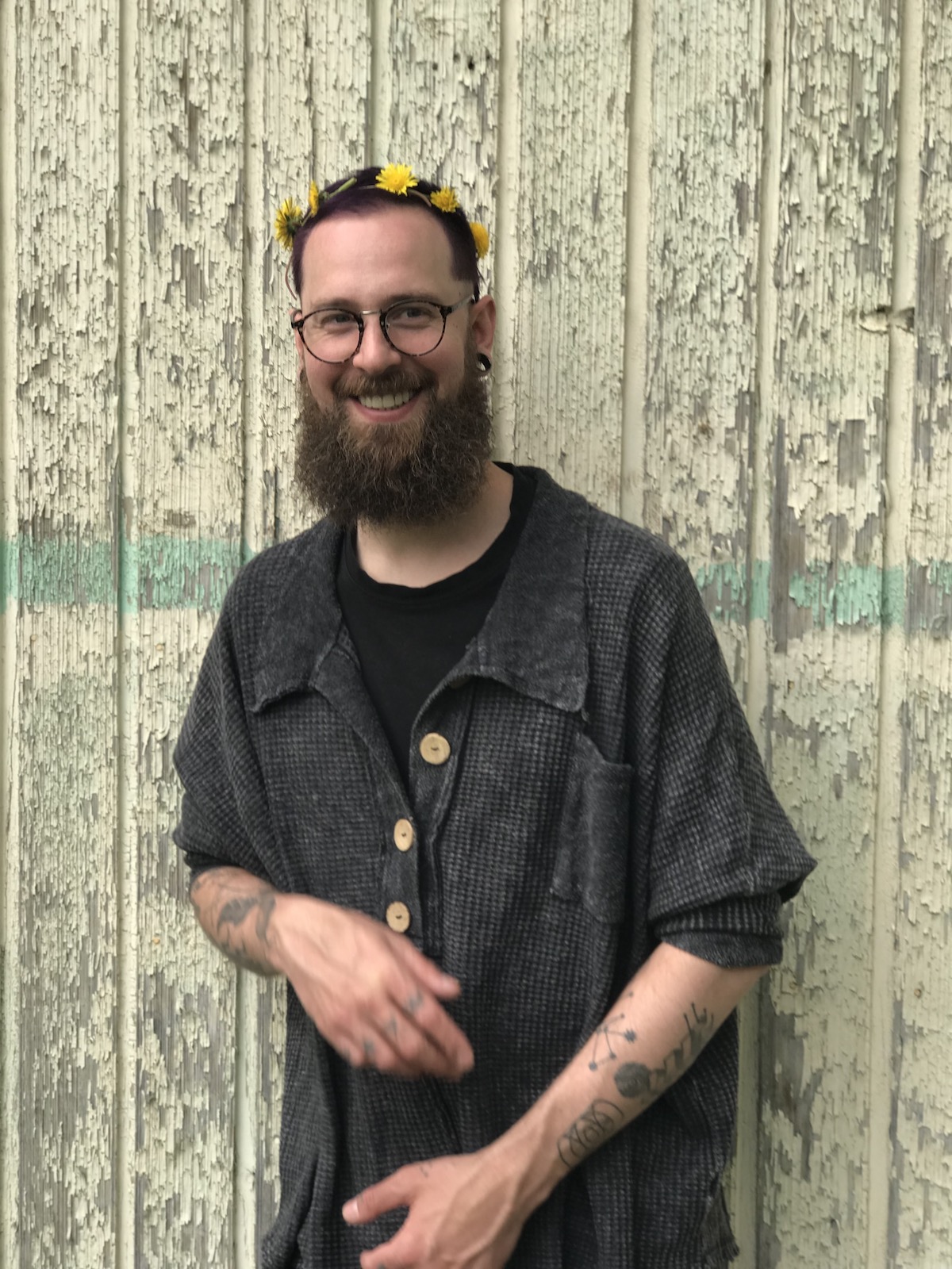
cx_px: 476
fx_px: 2090
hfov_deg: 25.7
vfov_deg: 33.8
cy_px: 634
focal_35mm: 57
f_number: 2.8
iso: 20
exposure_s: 1/213
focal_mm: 6.6
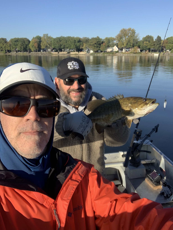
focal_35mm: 32
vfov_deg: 56.8
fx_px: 213
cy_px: 115
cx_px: 86
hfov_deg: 44.2
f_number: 2.2
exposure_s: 1/739
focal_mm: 2.87
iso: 16
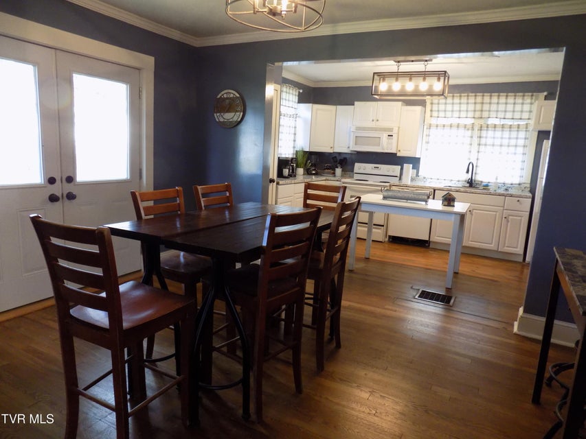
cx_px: 293
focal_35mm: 23
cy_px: 220
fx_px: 389
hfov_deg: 73.9
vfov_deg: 58.9
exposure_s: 1/30
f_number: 3.1
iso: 280
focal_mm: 4
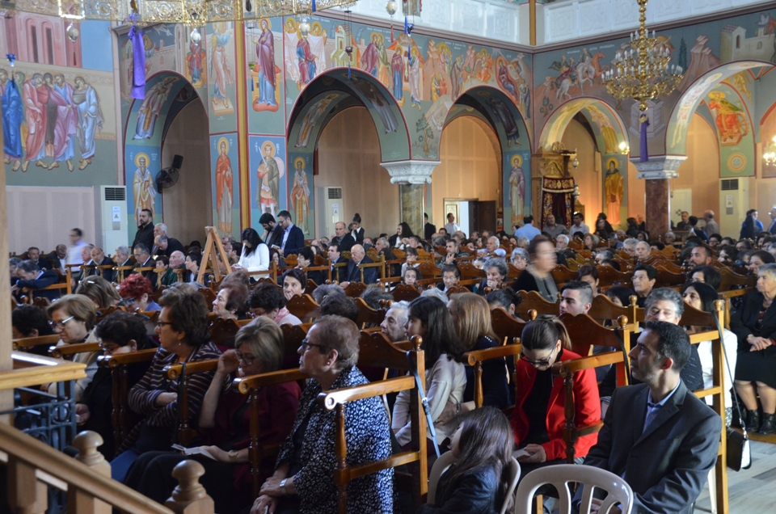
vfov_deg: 29.7
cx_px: 388
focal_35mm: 45
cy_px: 257
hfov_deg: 43.7
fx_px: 968
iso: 2000
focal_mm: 30
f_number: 4.2
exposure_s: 1/13
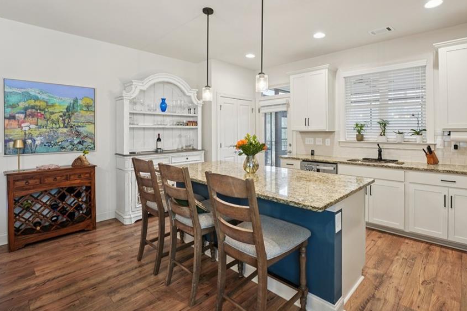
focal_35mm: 18
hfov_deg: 89.1
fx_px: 235
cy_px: 131
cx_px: 270
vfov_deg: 66.7
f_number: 8
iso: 320
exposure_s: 1/10
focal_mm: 14.9
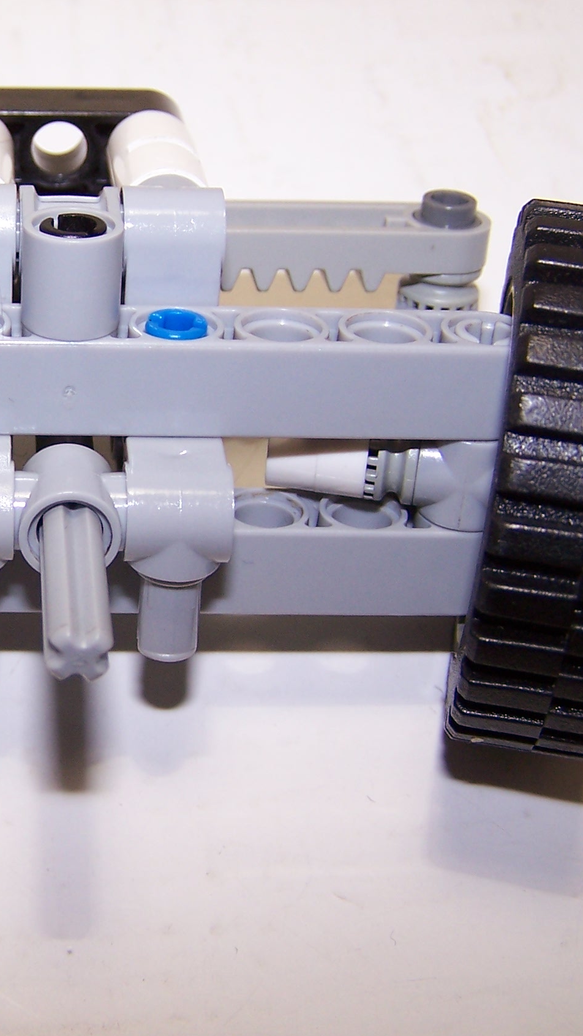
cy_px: 460
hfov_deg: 18.7
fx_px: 1732
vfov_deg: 33.3
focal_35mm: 63
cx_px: 36
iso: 80
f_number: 2.8
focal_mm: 6.3
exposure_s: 1/60
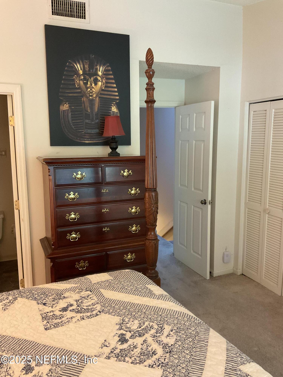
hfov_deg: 48.2
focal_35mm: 29
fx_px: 316
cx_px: 142
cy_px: 188
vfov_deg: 61.7
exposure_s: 1/60
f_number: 1.8
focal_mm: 3
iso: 250
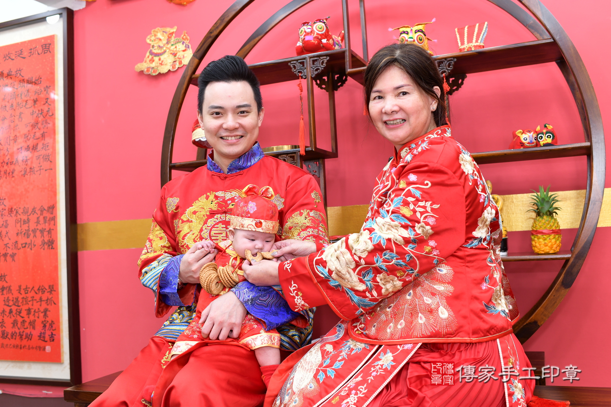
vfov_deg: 37.9
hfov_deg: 54.4
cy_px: 204
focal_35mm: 35
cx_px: 306
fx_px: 594
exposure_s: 1/200
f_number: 4.5
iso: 800
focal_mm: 35
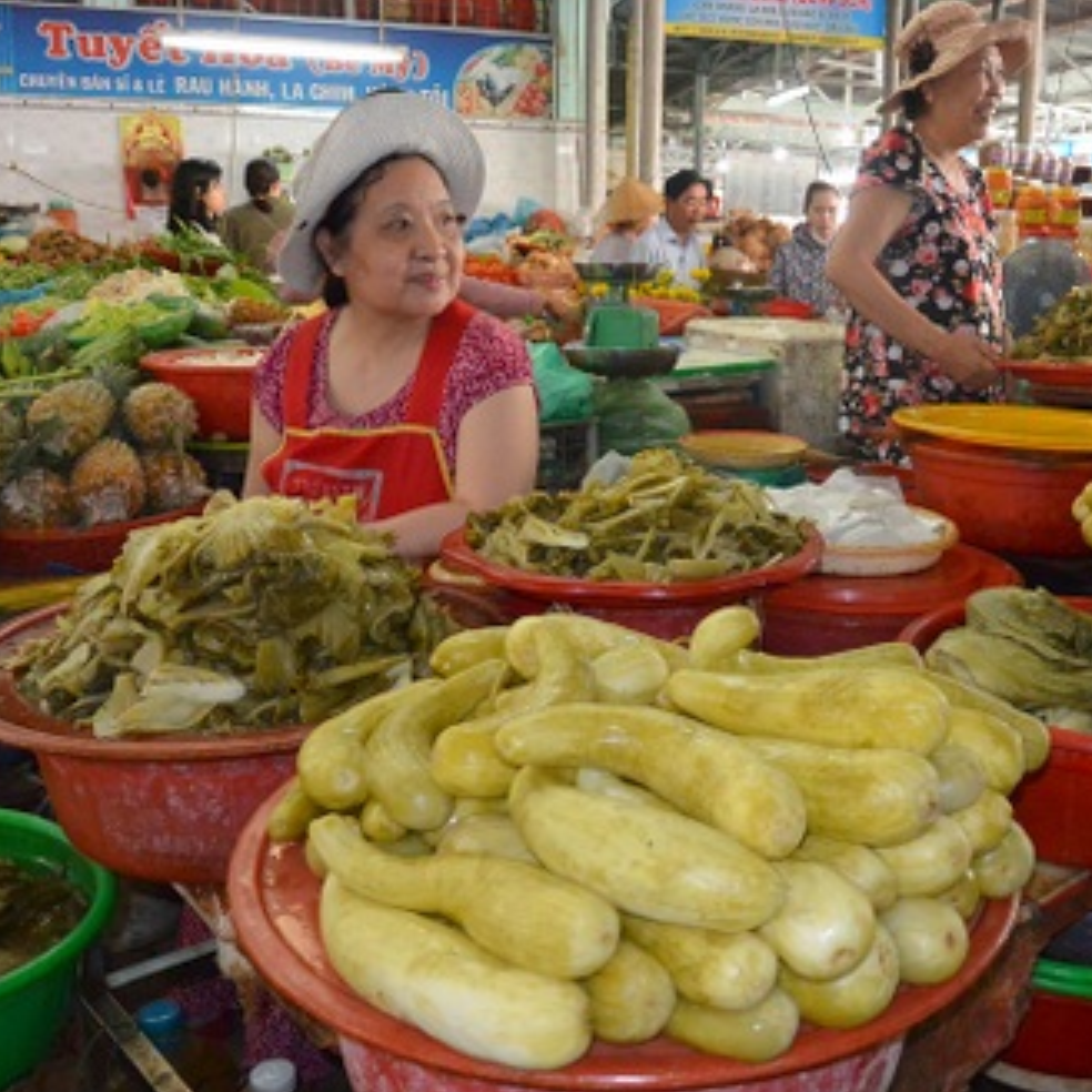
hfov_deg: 46.1
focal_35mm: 35
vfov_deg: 47.2
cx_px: 772
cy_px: 553
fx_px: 1249
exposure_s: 1/60
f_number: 3.5
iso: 900
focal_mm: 10
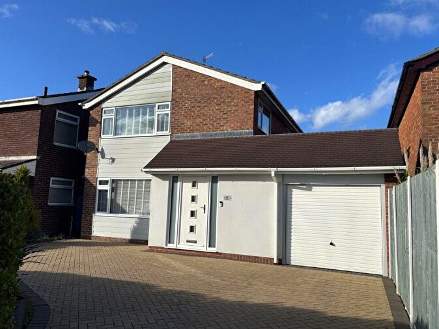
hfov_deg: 65.3
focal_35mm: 27
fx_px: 343
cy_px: 160
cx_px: 213
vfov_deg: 51.4
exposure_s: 1/4255
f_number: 1.6
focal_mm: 5.96
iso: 50
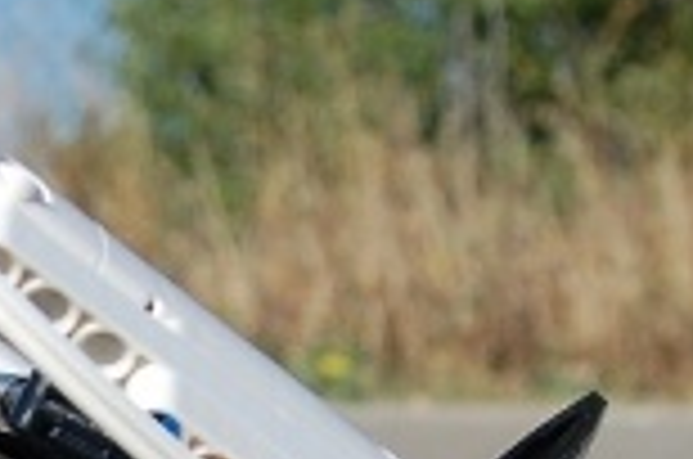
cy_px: 700
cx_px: -194
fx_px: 3879
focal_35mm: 202
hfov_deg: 10.0
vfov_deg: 6.7
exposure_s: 1/1000
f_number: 5.6
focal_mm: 23
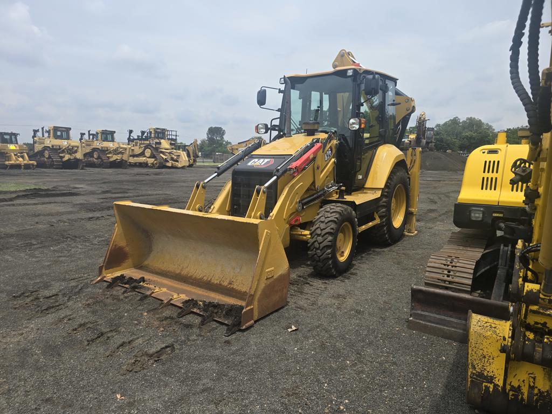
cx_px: 276
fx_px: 367
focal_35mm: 23
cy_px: 207
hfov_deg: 73.9
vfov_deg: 58.9
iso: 12
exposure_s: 1/861
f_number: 1.7
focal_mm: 6.3
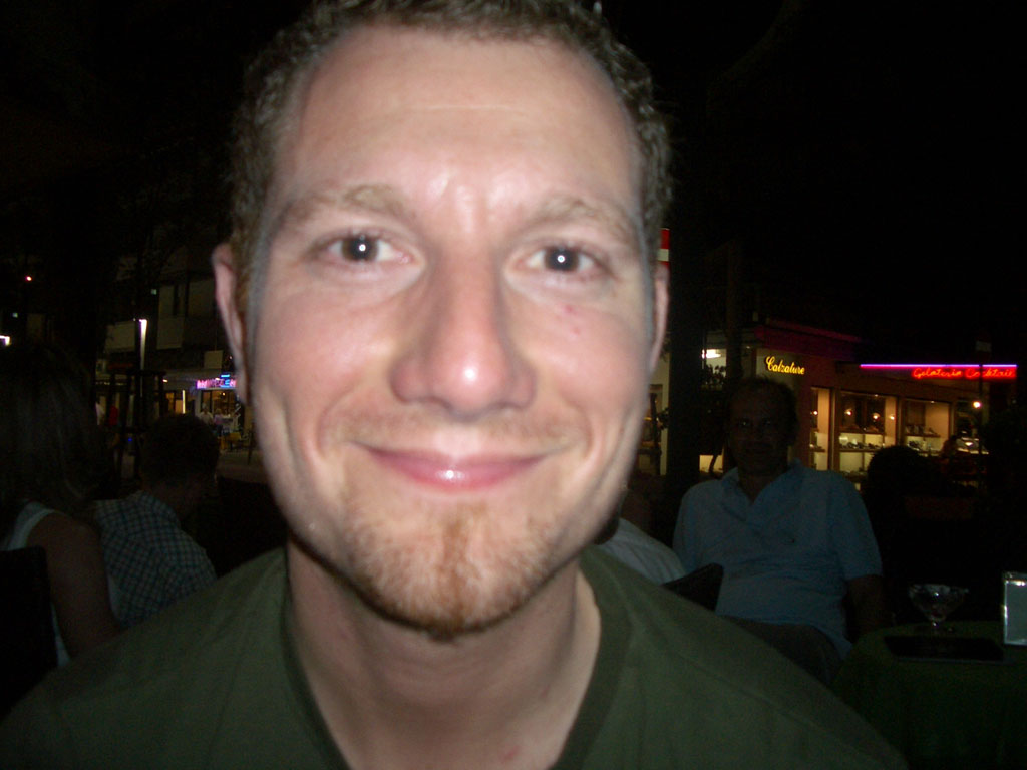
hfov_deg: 52.6
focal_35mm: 35
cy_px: 385
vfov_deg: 40.7
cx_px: 514
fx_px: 1038
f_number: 2.6
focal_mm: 5.8
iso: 100
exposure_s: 1/60
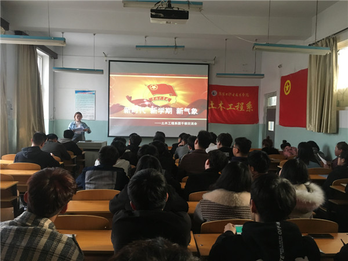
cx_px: 174
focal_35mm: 29
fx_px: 292
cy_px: 130
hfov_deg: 61.7
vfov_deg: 48.2
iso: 200
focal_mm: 4.15
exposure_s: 1/33
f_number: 2.2
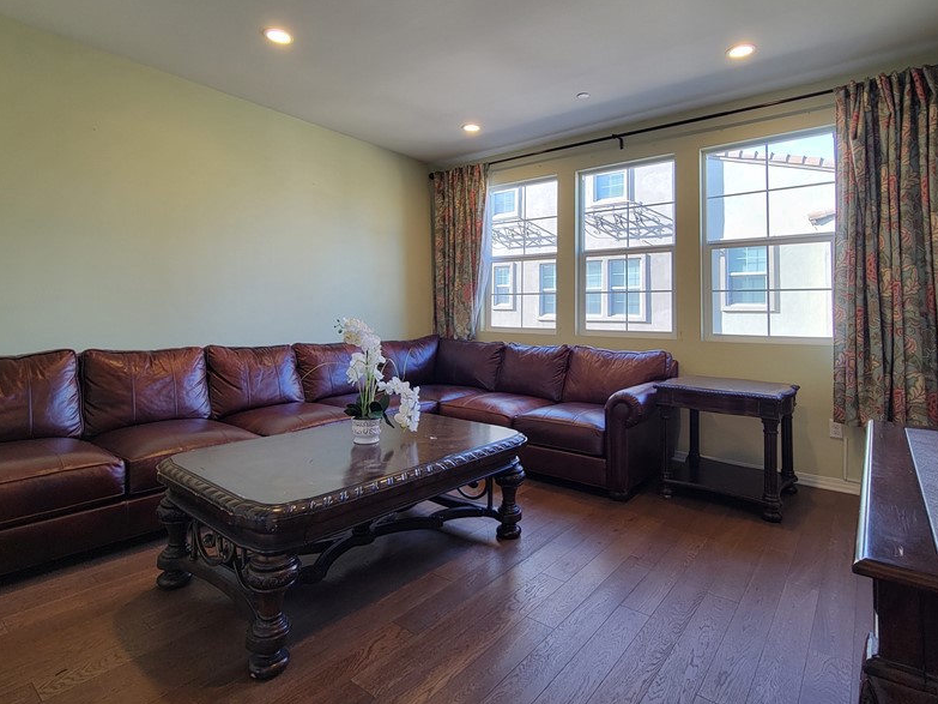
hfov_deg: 90.9
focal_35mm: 17
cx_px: 495
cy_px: 284
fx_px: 461
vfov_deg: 74.0
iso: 100
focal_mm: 2.2
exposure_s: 1/60
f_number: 2.2
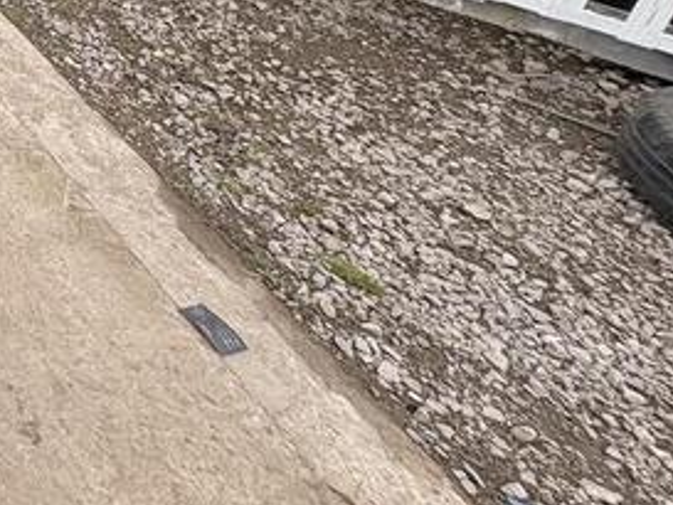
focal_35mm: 46
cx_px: -404
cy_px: -202
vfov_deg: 25.6
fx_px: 895
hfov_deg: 26.0
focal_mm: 2.22
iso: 40
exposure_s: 1/126
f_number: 2.2
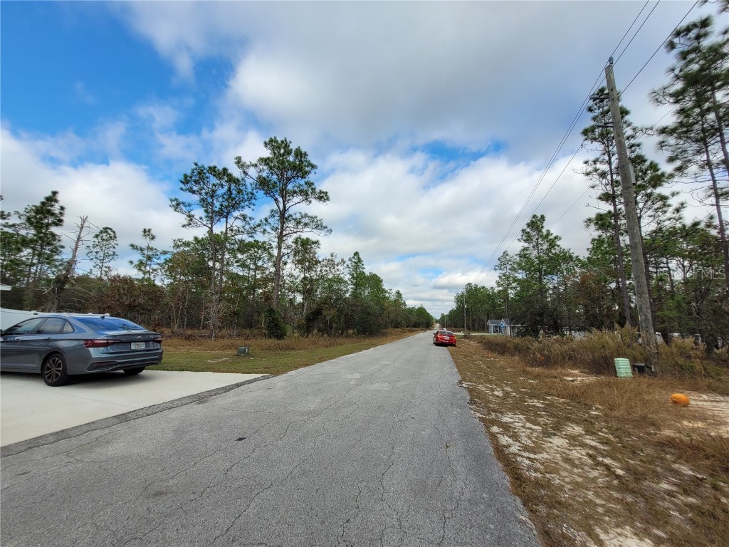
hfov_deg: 106.2
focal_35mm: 13
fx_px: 274
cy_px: 274
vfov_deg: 89.9
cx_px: 364
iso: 40
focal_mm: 1.74
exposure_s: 1/1157
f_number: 2.2
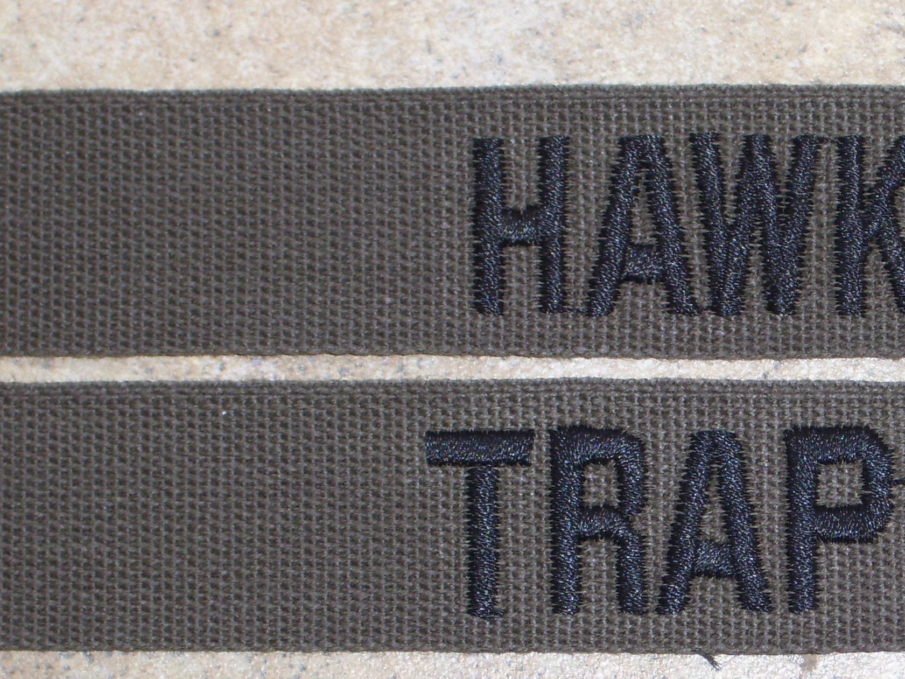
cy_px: 613
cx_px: 824
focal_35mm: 200
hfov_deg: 9.8
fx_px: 5229
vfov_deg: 7.4
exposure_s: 1/60
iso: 80
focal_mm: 17.1
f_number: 5.6
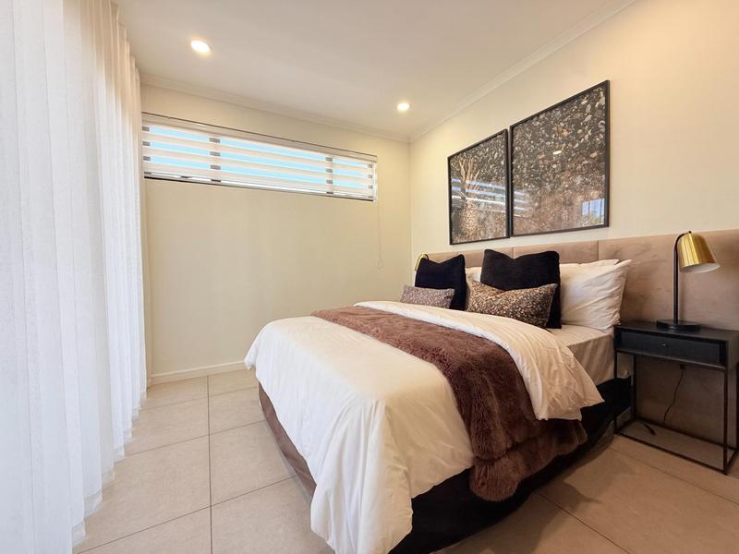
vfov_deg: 85.7
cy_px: 277
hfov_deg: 102.1
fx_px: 299
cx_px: 370
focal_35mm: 14
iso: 64
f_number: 2.2
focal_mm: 2.22
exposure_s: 1/148
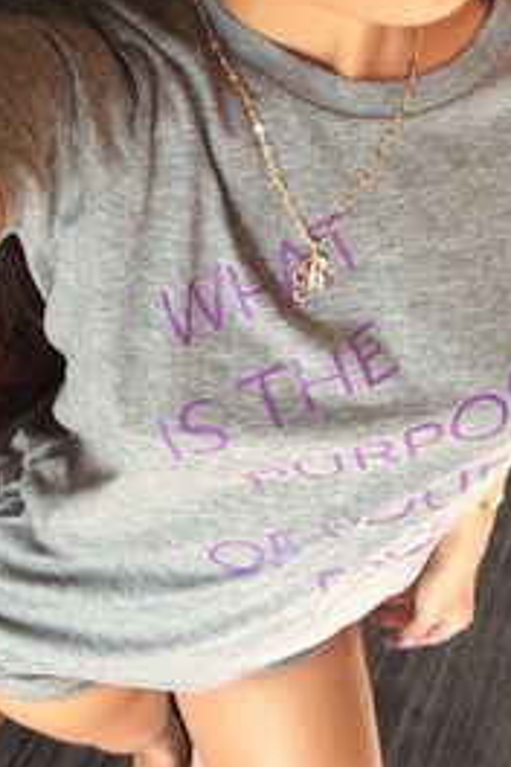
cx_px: 282
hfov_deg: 26.0
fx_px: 1107
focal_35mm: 52
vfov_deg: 37.9
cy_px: 285
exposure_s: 1/30
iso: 50
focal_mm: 2.15
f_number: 2.4
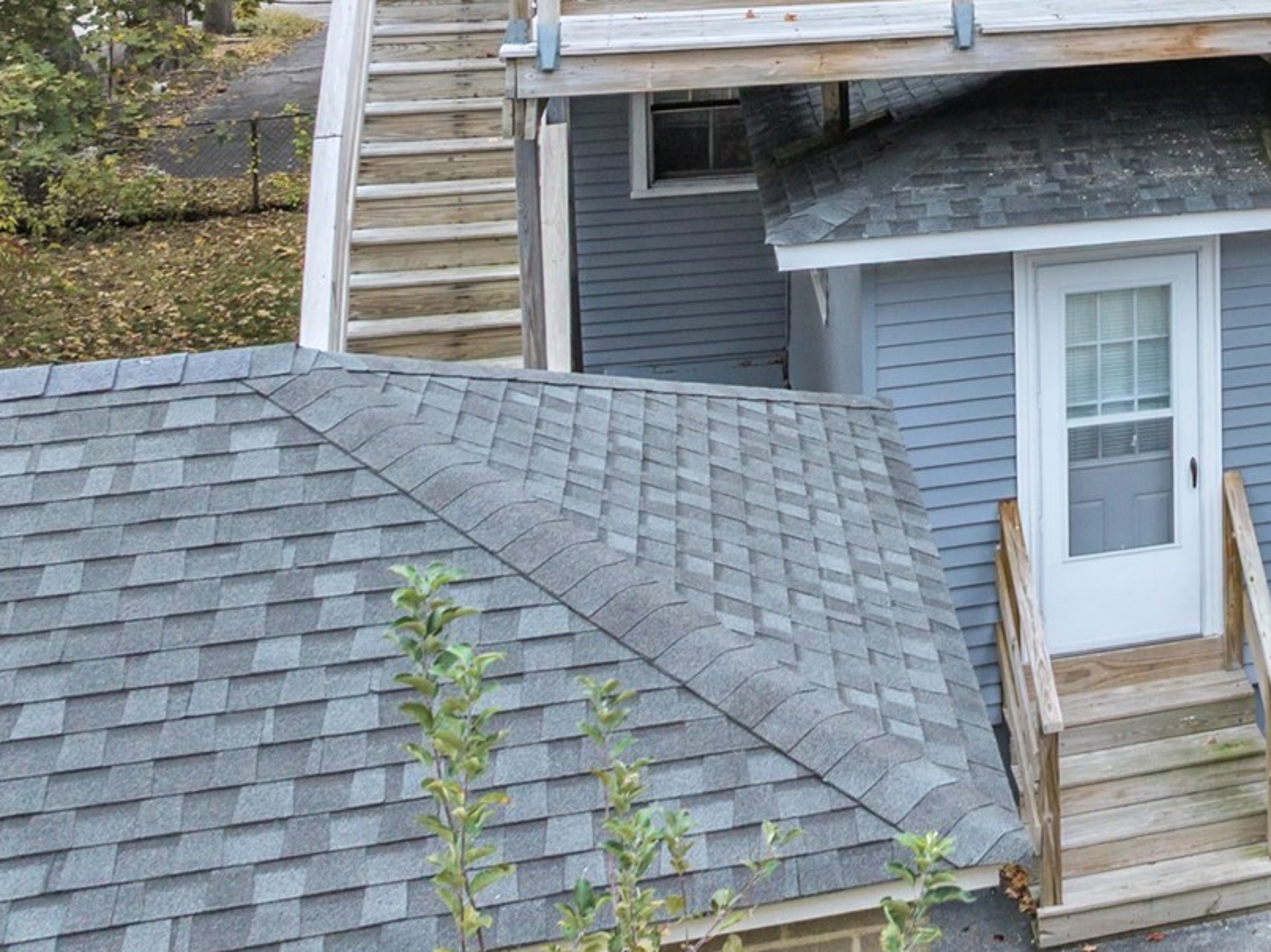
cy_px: -244
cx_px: 1536
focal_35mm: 61
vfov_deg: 21.9
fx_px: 2239
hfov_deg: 27.7
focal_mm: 12.29
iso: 190
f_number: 2.8
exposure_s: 1/60
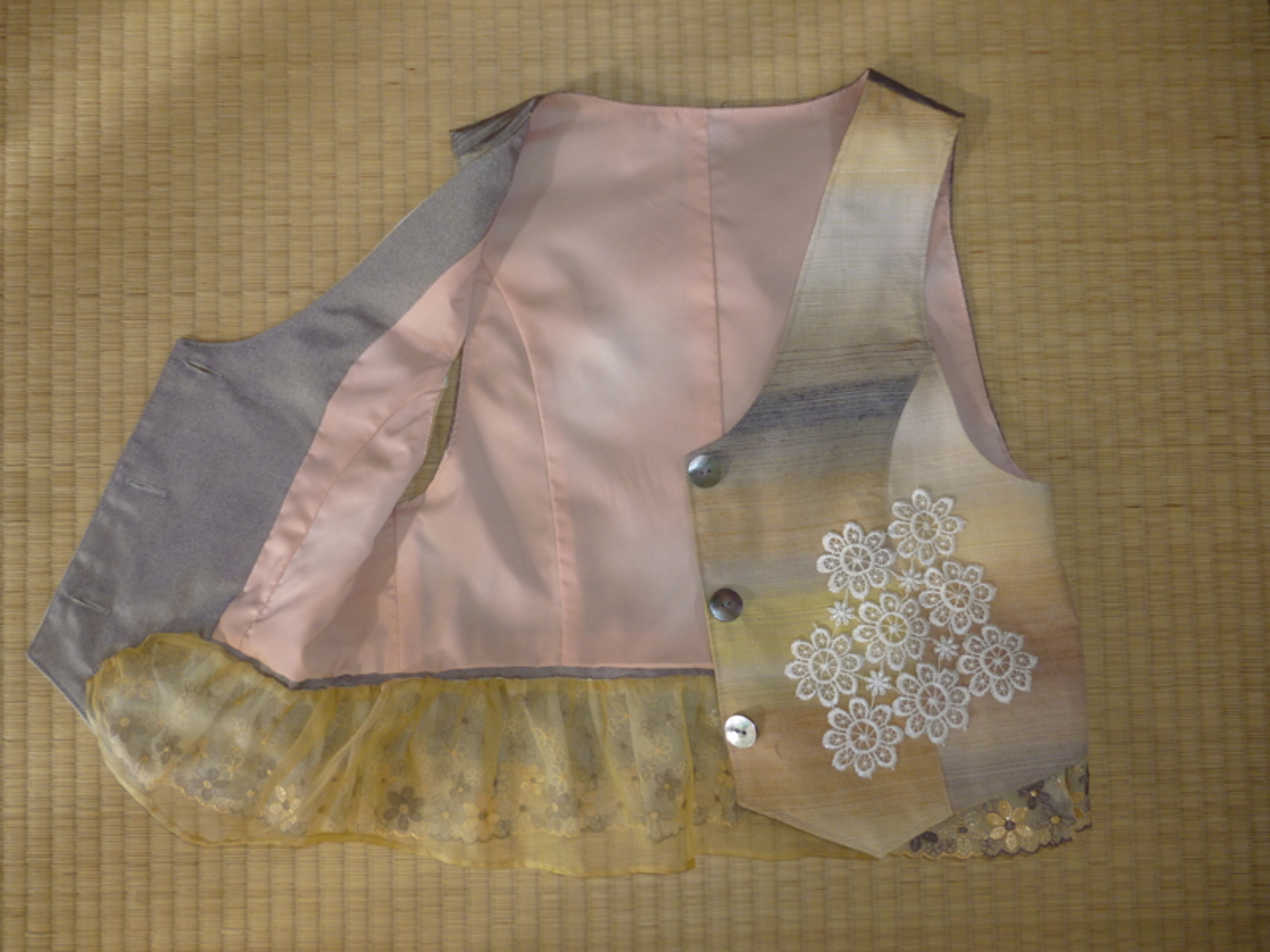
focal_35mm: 28
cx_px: 635
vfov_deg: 49.7
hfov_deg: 63.4
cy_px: 476
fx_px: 1027
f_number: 3.1
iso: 100
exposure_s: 1/60
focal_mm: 5
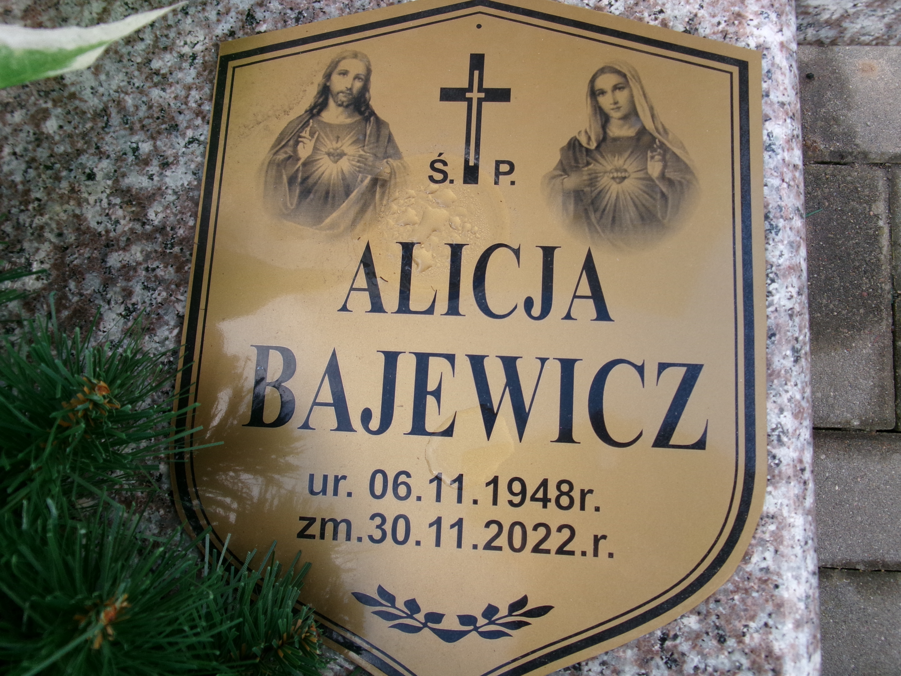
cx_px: 450
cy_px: 338
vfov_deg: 49.7
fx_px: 729
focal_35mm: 28
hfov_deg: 63.4
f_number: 3.9
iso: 100
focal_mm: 5.1
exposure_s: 1/120
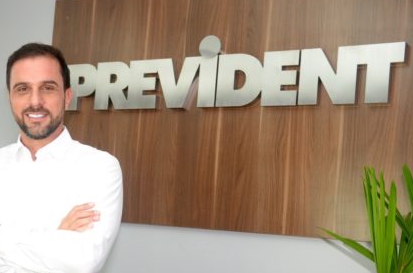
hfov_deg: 29.6
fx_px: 778
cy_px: 169
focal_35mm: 68
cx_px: 149
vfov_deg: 19.9
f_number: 4.5
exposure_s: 1/60
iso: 1000
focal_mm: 34
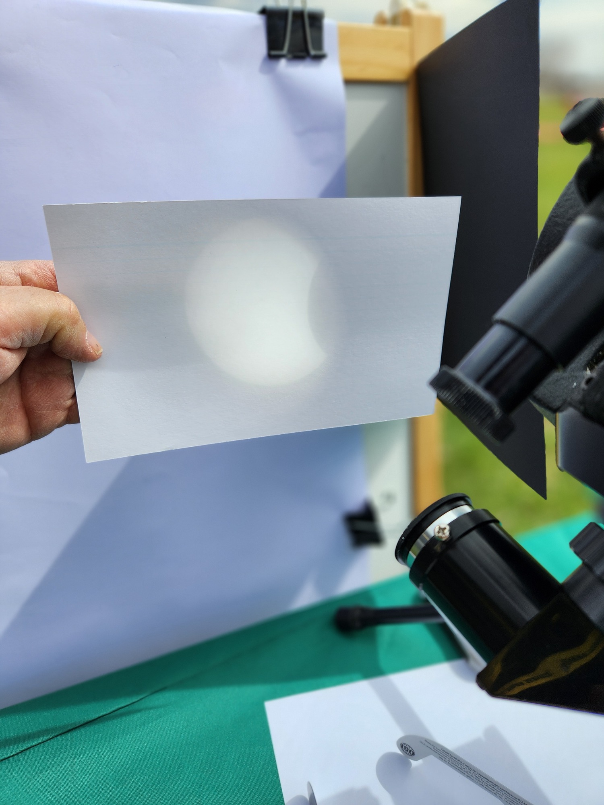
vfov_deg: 73.9
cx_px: 302
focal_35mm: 23
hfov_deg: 58.9
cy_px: 402
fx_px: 535
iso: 20
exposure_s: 1/1186
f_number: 1.8
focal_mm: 5.4
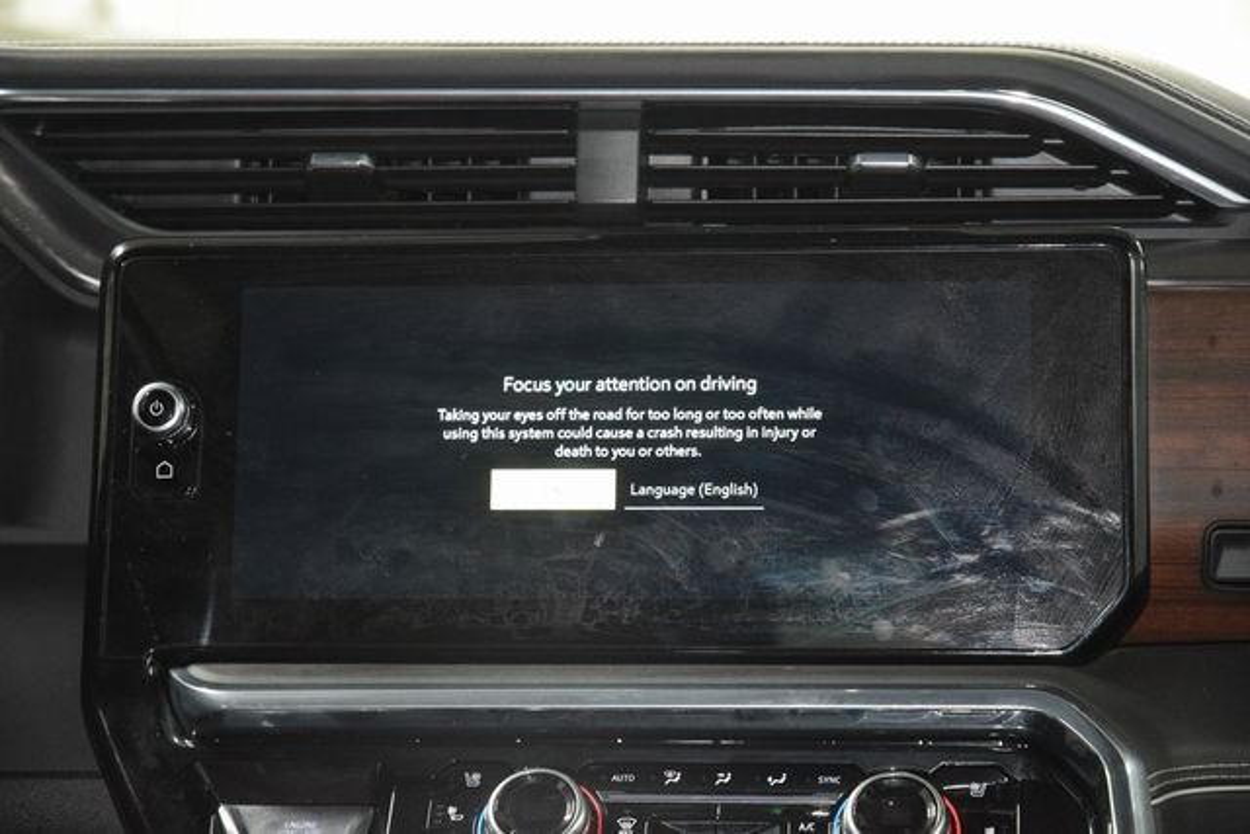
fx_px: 3646
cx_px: 625
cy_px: 417
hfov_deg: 19.5
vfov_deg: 13.0
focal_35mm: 105
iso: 3200
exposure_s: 1/30
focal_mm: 70
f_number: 4.5
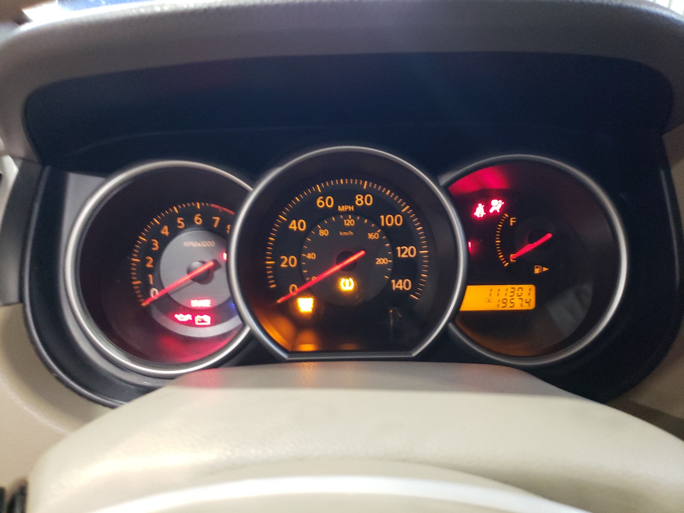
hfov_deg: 67.3
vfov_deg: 53.1
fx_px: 514
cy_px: 256
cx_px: 342
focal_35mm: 26
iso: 402
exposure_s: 1/30
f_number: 1.5
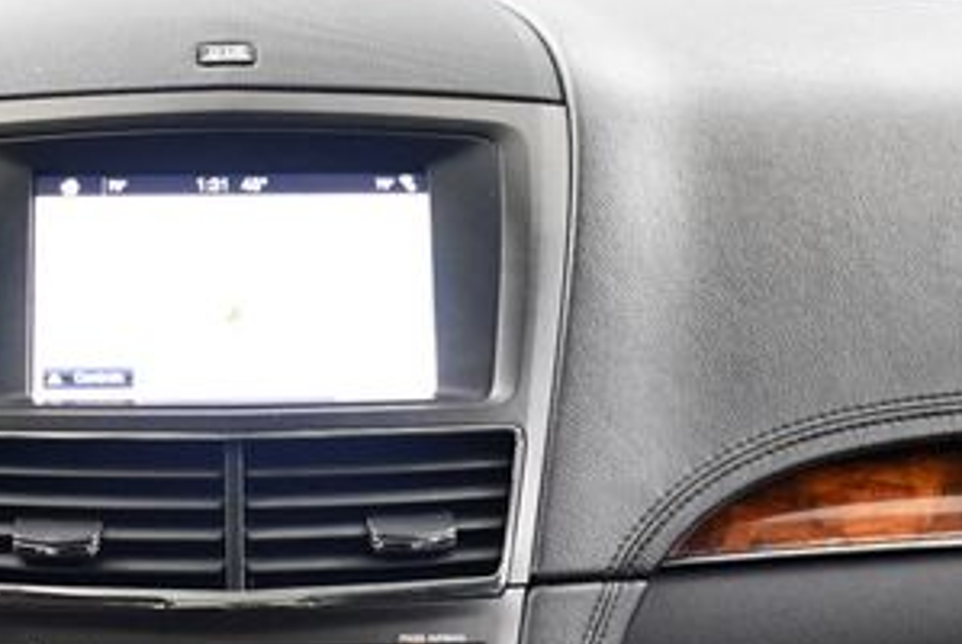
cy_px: 602
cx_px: 309
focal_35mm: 77
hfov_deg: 26.1
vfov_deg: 17.4
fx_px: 2060
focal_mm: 18
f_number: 3.5
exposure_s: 1/60
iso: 3200
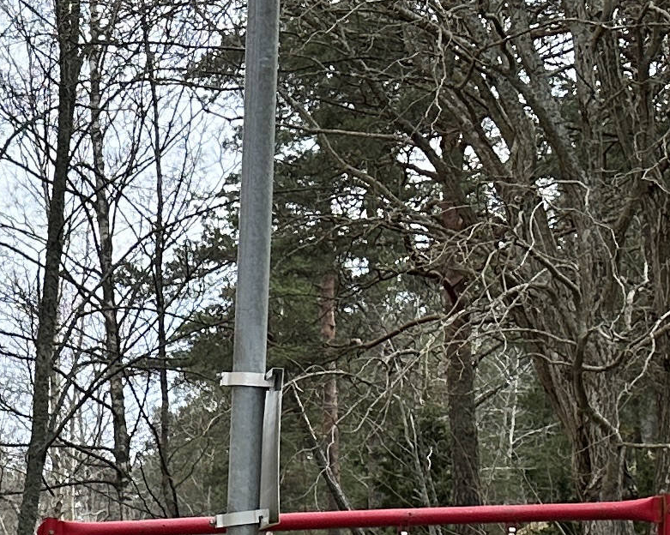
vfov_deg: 12.1
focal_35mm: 121
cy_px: 812
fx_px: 2398
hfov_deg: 13.8
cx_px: -623
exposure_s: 1/1198
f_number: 1.78
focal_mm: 6.86
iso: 80
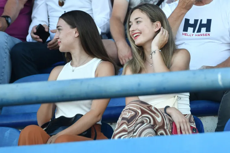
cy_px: 76
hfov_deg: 10.3
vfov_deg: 6.9
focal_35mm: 200
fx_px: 1278
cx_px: 115
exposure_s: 1/1250
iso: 800
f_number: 5
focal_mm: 200
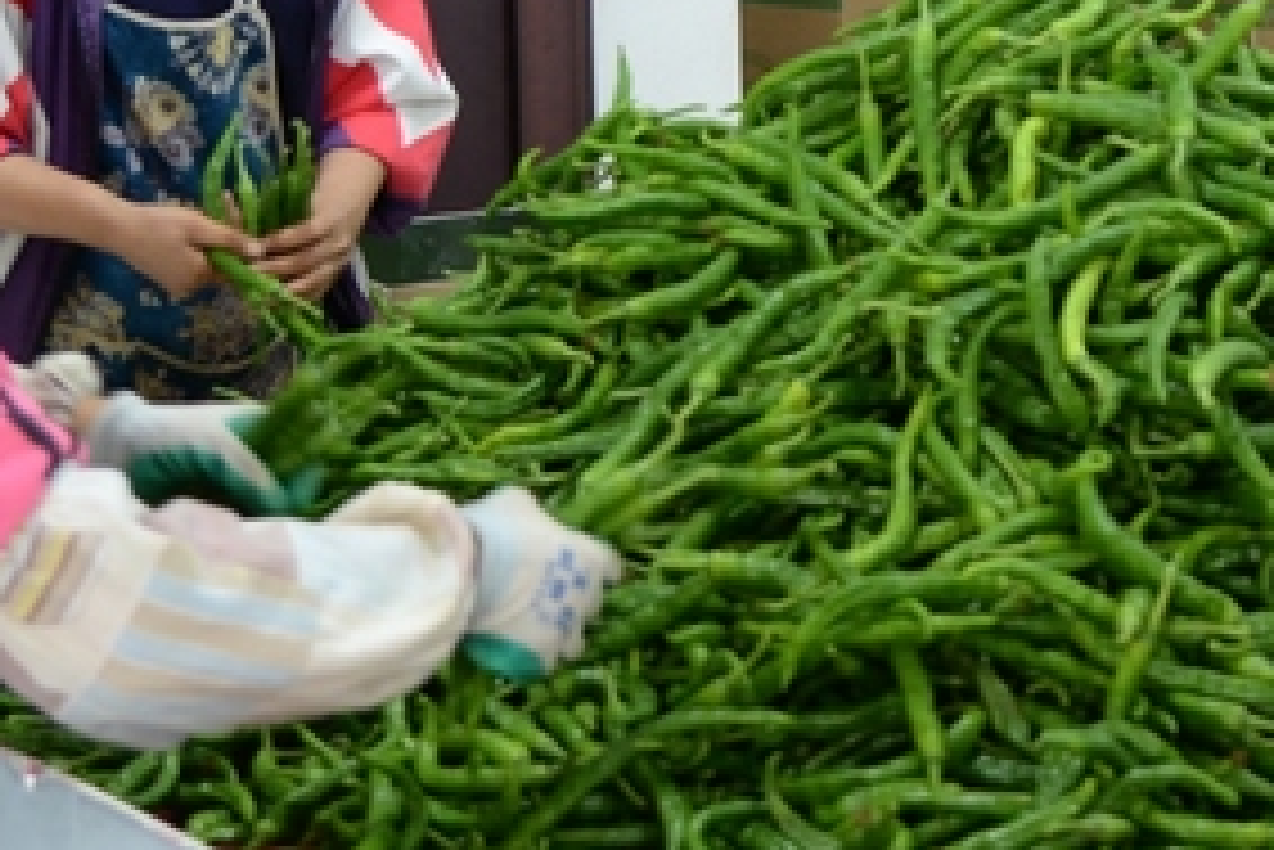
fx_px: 3399
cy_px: -308
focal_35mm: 96
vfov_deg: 13.6
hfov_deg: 20.9
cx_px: 1044
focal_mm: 34
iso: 720
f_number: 4
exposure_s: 1/40
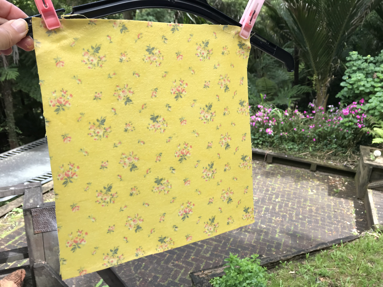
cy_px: 144
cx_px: 192
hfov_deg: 63.4
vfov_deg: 49.7
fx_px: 310
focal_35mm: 28
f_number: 1.8
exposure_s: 1/233
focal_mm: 3.99
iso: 20
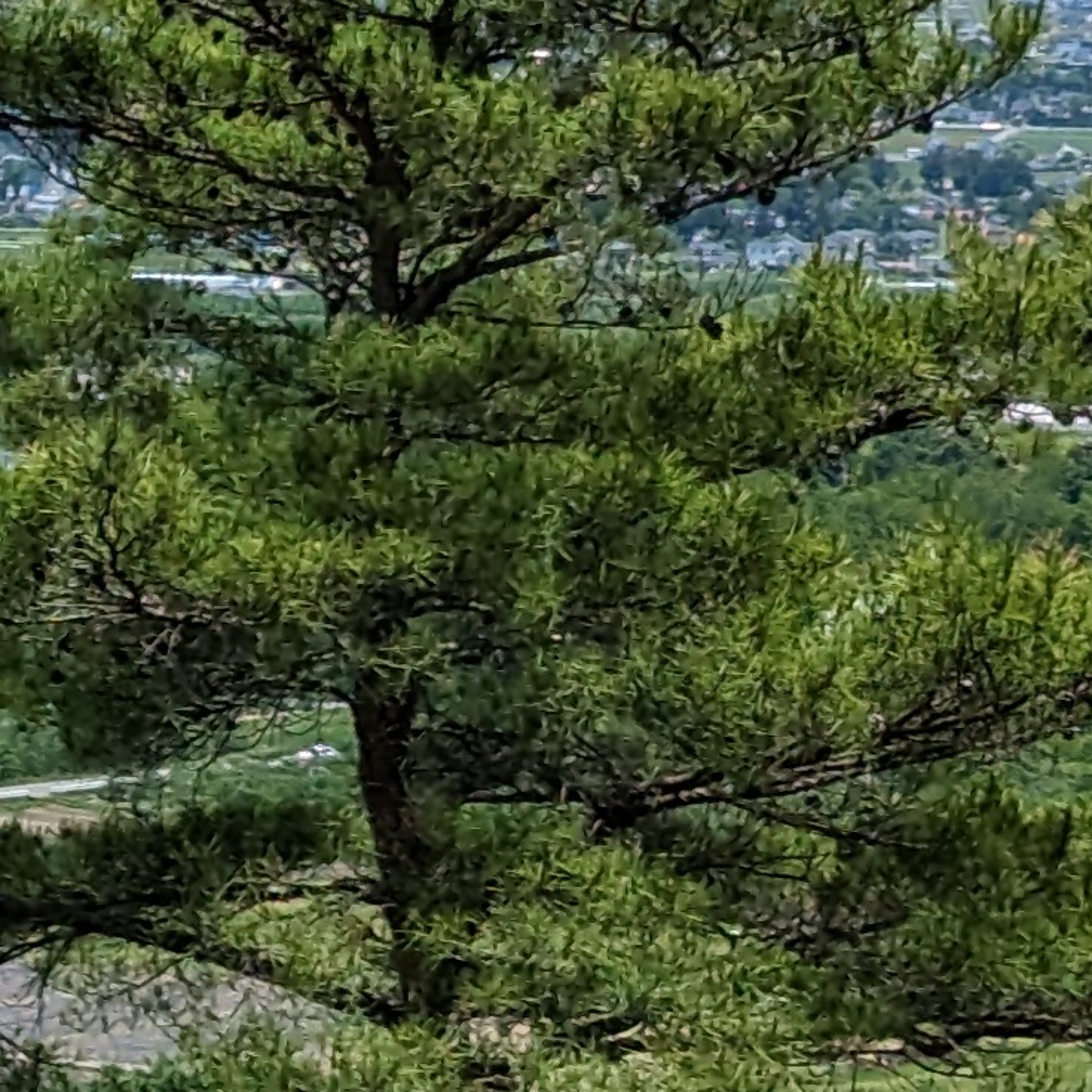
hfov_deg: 6.9
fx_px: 8423
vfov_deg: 7.4
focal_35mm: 236
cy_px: 529
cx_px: -1671
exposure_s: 1/1767
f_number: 1.85
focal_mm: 6.81
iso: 45
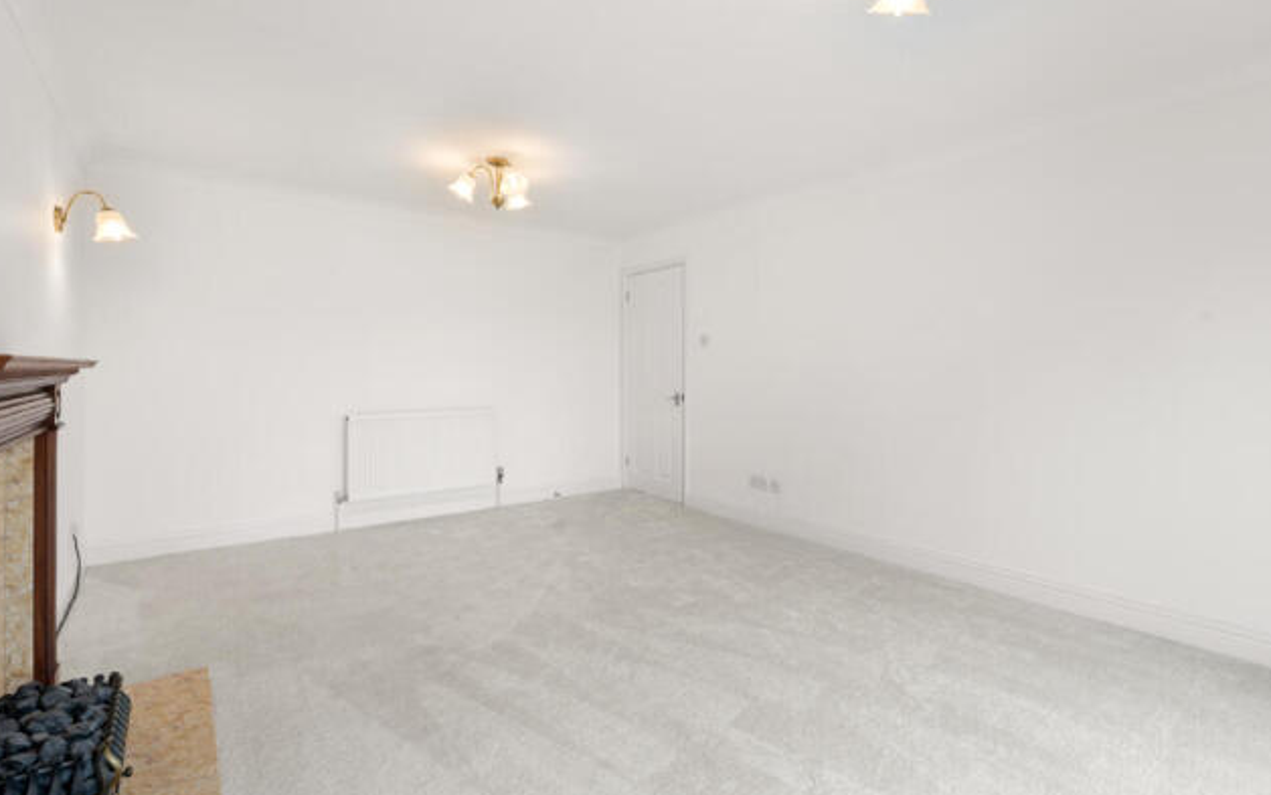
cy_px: 377
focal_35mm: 17
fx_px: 589
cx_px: 620
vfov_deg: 68.0
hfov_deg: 94.3
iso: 320
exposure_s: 1/2.5
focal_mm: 16
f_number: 8
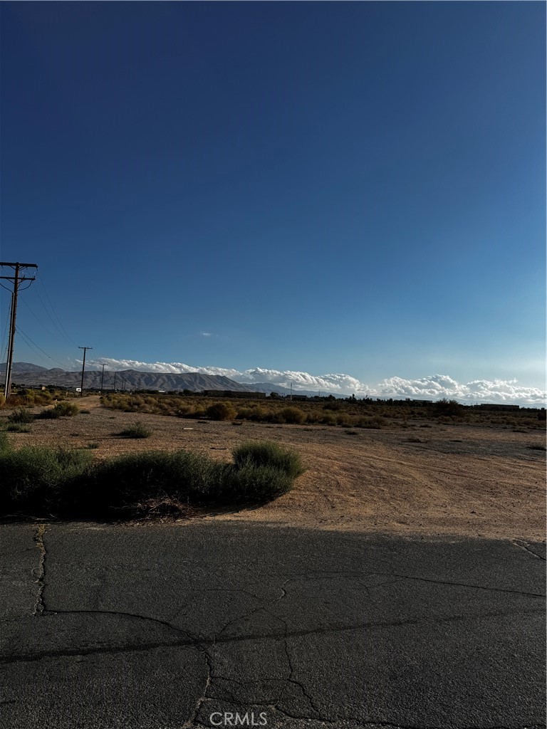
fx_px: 506
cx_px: 274
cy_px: 364
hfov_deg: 56.8
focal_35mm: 24
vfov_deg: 71.6
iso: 80
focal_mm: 6.76
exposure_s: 1/7937
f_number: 1.78
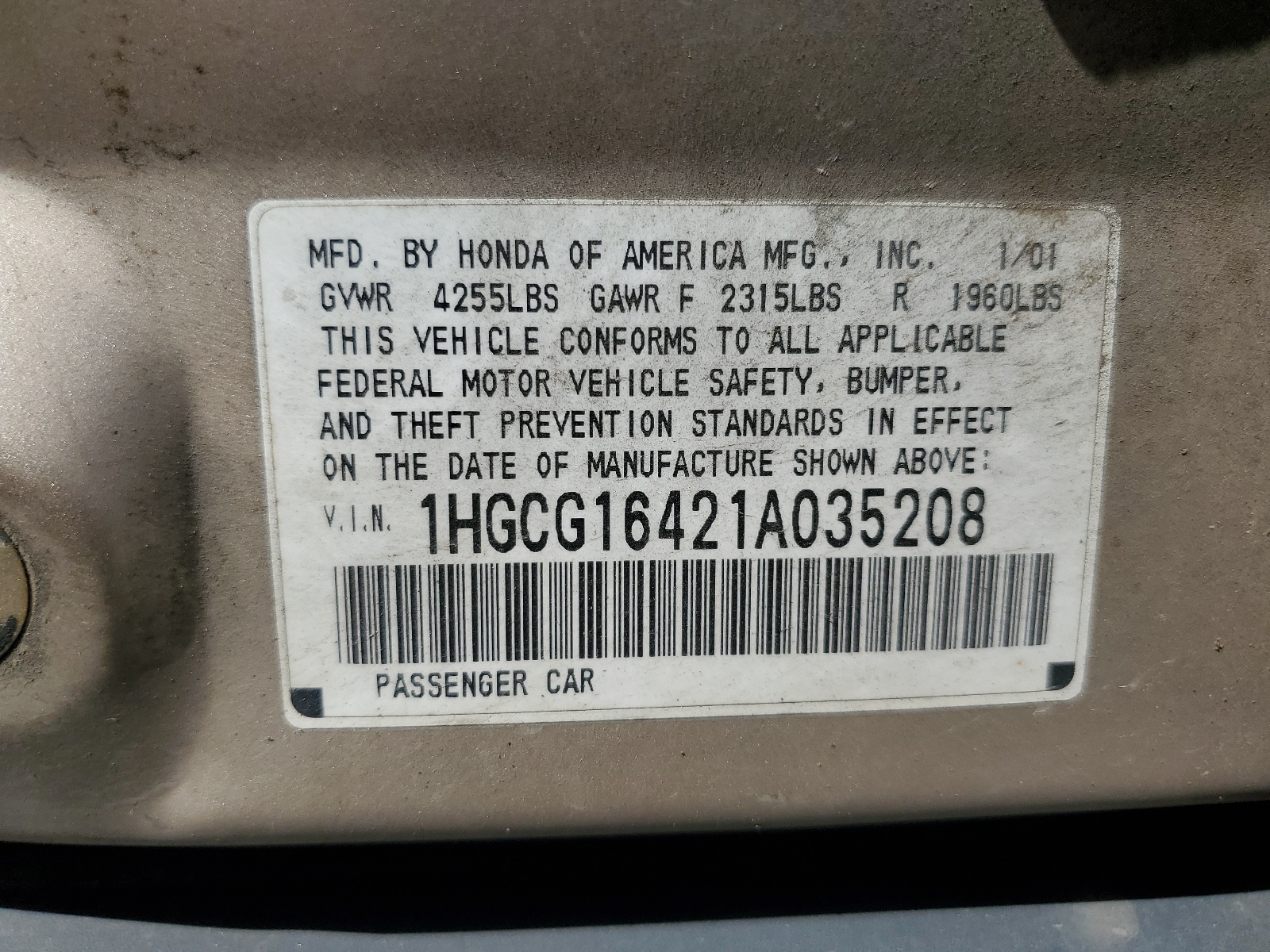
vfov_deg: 53.1
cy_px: 476
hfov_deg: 67.3
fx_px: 954
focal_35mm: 26
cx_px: 635
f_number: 1.5
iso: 50
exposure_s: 1/5000
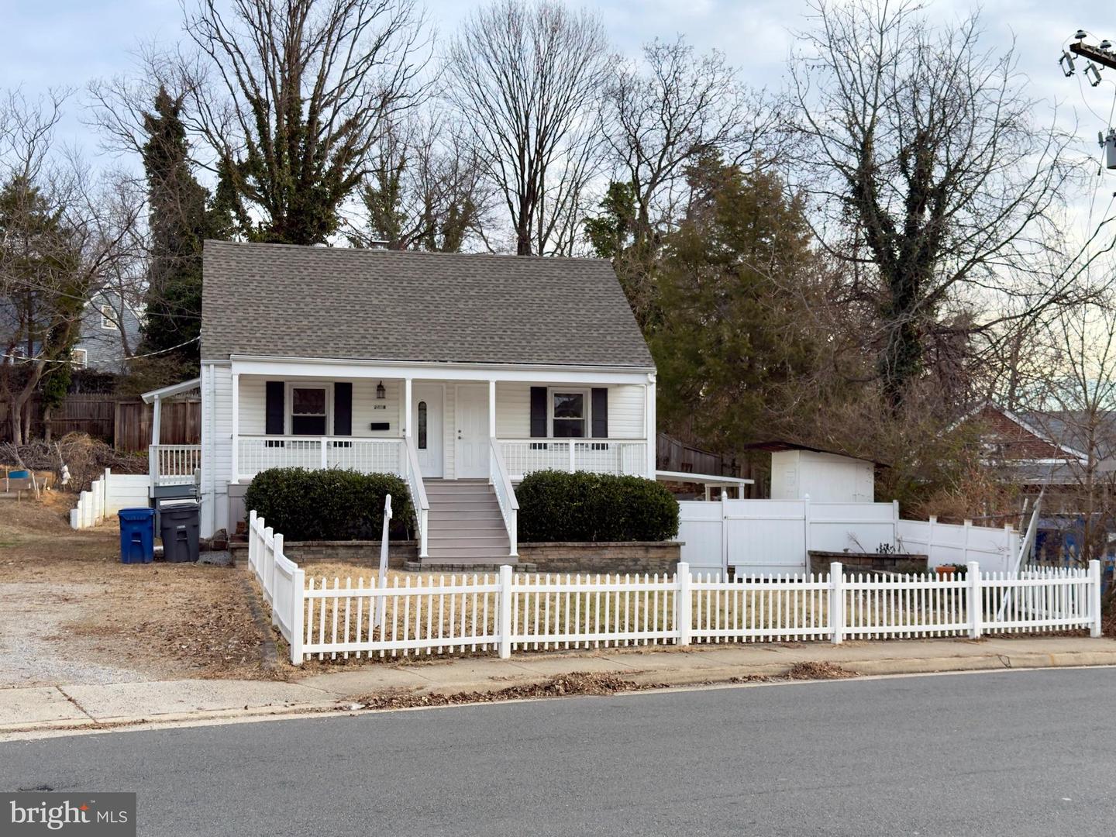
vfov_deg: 34.3
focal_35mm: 42
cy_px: 418
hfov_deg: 44.8
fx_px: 1354
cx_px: 558
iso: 64
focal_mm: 6.76
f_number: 1.78
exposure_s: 1/810
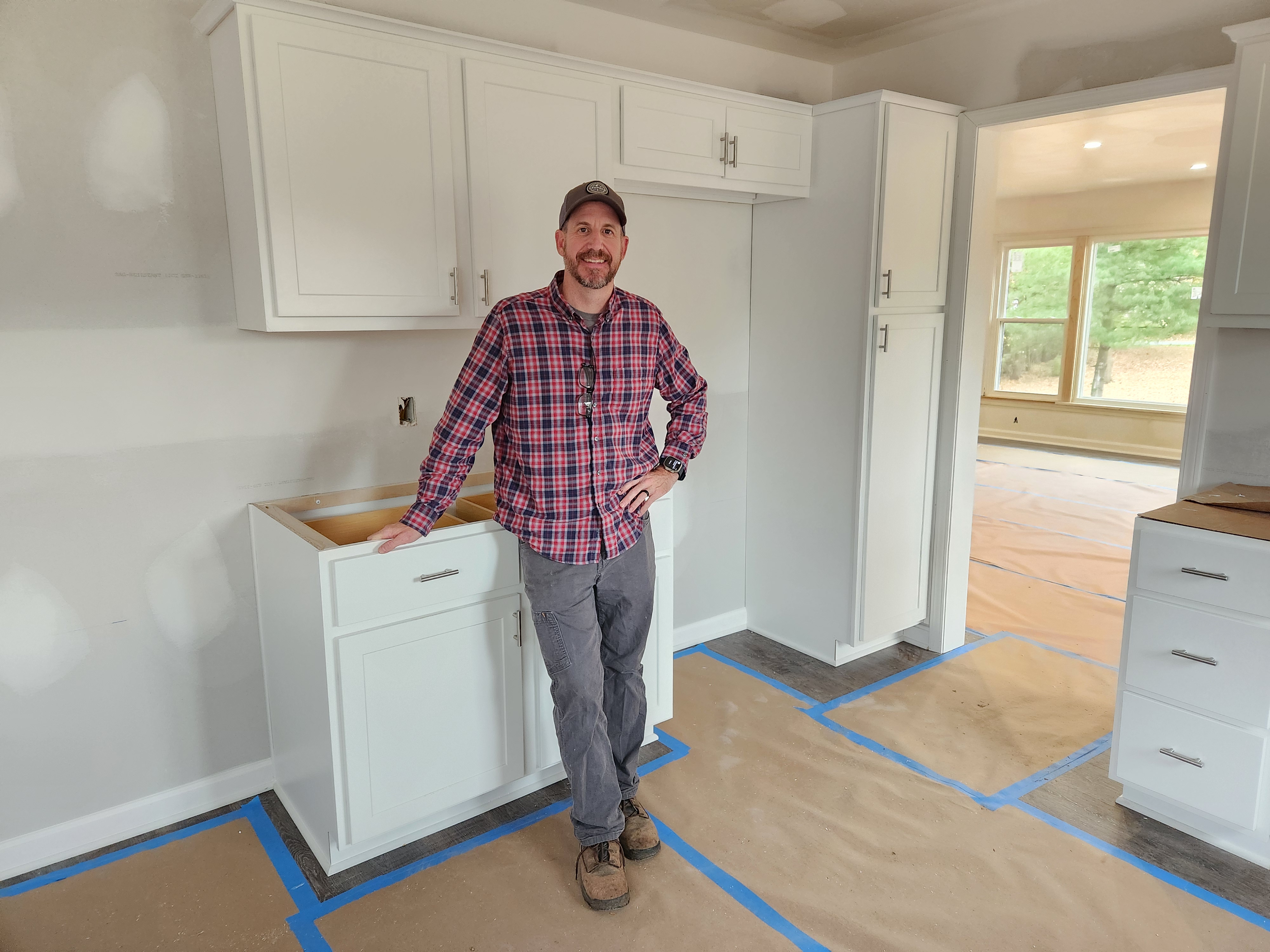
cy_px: 476
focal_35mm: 23
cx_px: 635
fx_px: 844
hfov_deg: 73.9
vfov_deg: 58.9
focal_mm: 5.4
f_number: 1.8
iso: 640
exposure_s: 1/60
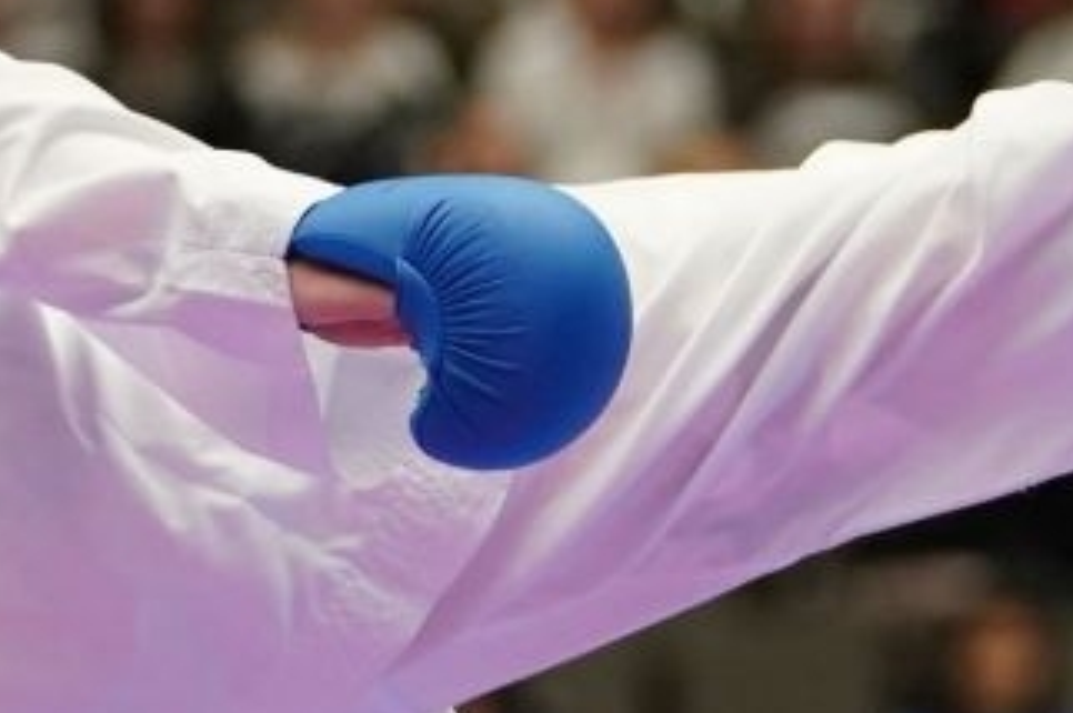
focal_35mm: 599
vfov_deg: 2.3
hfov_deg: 3.4
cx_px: 626
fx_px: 17835
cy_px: 360
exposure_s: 1/1000
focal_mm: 107
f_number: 2.8
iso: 2500
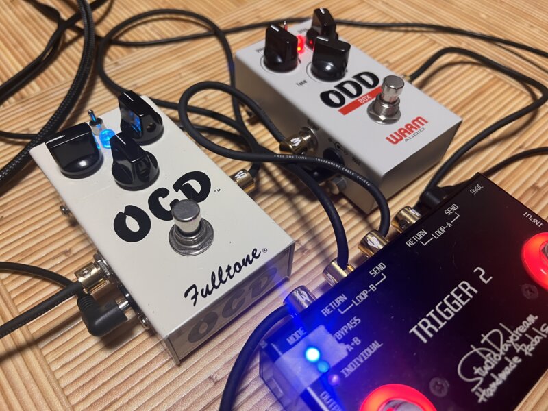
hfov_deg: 67.3
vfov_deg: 53.1
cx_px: 274
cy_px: 206
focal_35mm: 26
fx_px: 412
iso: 160
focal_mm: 5.7
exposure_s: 1/60
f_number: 1.5
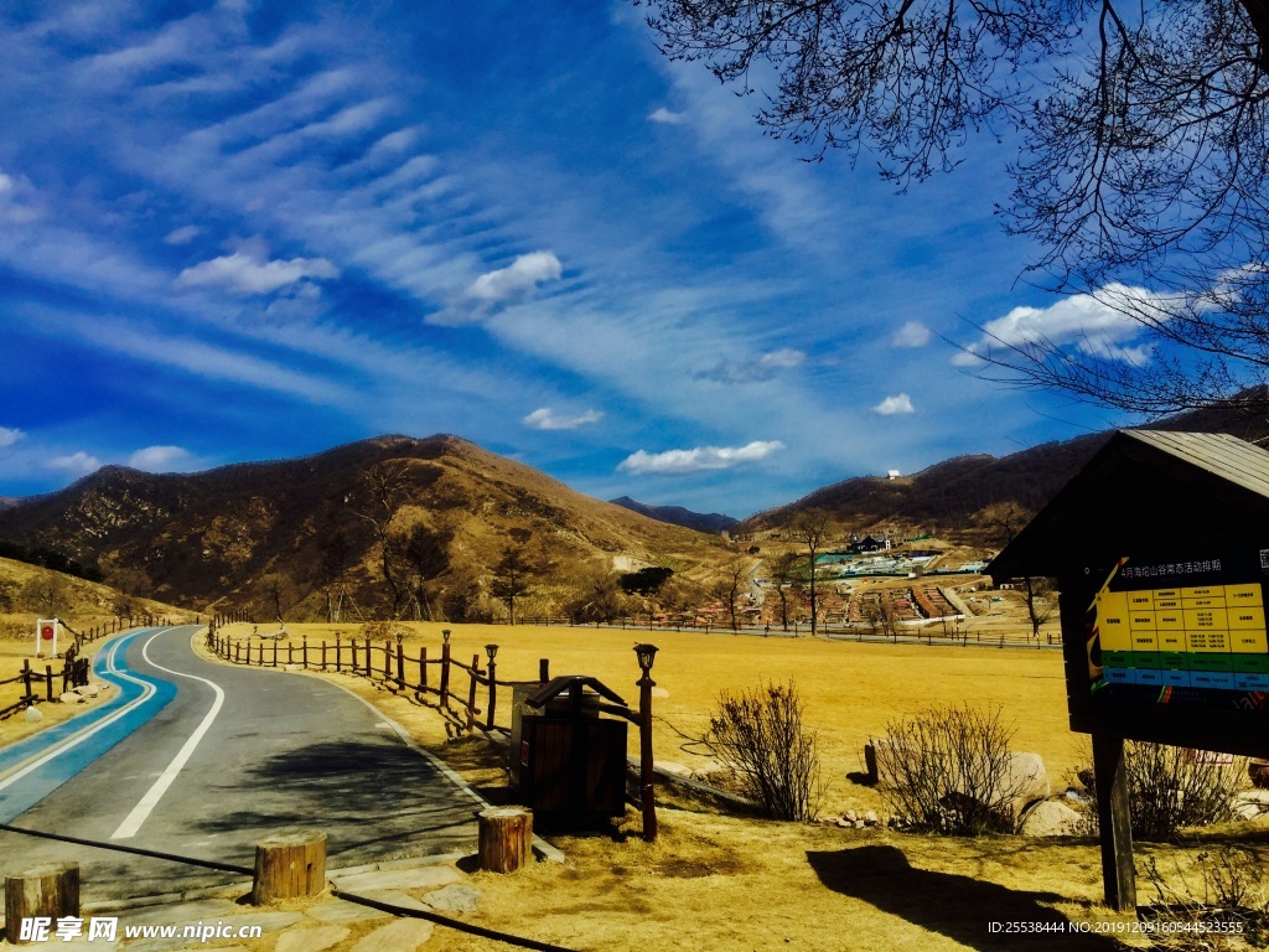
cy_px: 476
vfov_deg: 48.2
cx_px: 634
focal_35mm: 29
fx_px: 1063
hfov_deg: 61.7
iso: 32
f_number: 2.2
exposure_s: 1/2475
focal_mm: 4.15
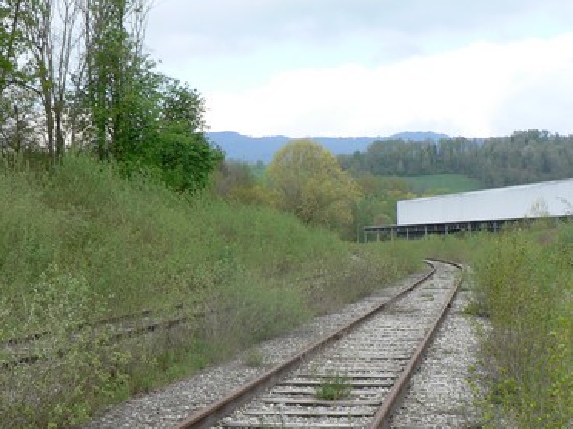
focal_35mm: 62
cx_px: 213
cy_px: 326
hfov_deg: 31.1
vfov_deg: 23.4
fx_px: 1026
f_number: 4
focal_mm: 6
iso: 80
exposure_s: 1/160
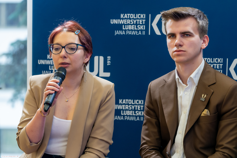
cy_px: 79
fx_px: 1198
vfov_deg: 7.5
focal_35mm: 182
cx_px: 118
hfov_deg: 11.3
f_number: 5.6
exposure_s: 1/160
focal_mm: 182
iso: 1600
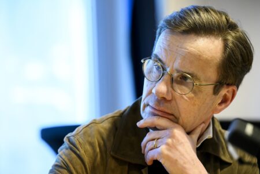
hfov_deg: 12.5
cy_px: 87
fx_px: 1192
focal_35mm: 165
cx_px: 130
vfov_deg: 8.3
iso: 2500
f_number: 4
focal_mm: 165
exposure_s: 1/200
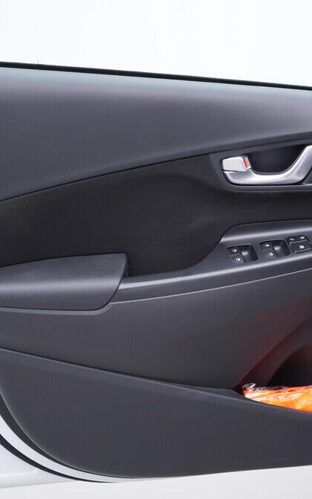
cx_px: 243
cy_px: 249
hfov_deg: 22.8
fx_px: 762
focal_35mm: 56
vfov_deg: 36.3
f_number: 3.2
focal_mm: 24
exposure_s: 1/50
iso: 125
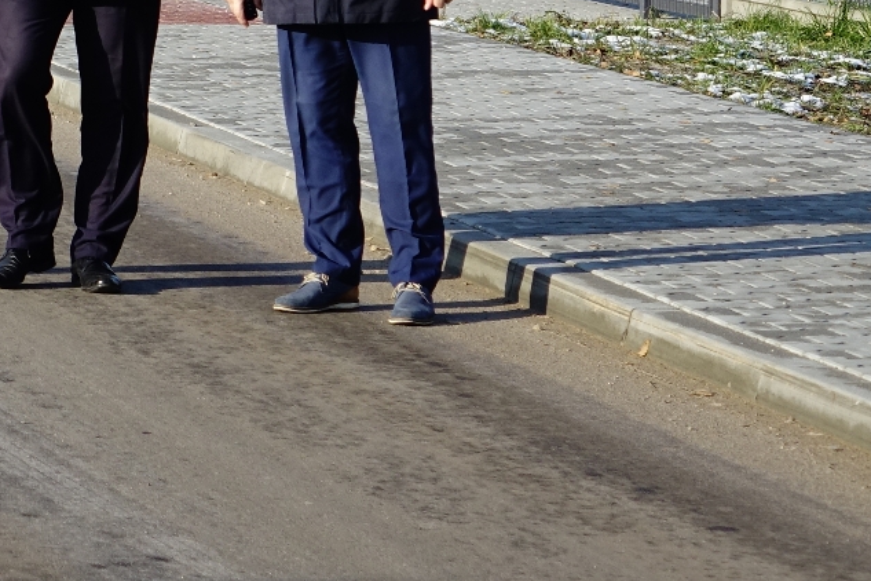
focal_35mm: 232
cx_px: -314
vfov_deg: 5.9
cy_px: -110
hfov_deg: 8.7
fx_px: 5613
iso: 125
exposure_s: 1/500
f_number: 4
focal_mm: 28.93
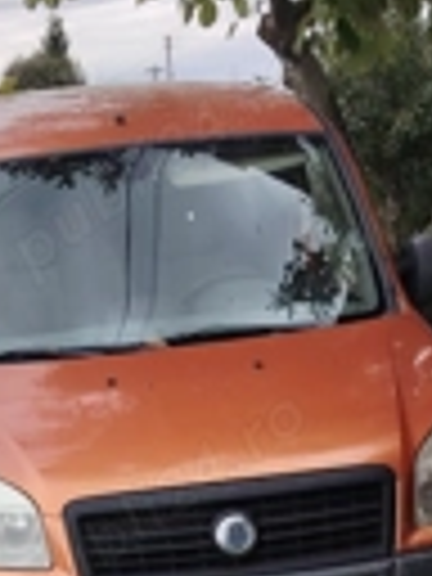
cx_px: 0
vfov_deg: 24.7
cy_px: 580
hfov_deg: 19.1
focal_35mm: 75
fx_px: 1248
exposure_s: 1/100
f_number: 1.75
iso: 172
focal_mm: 5.25
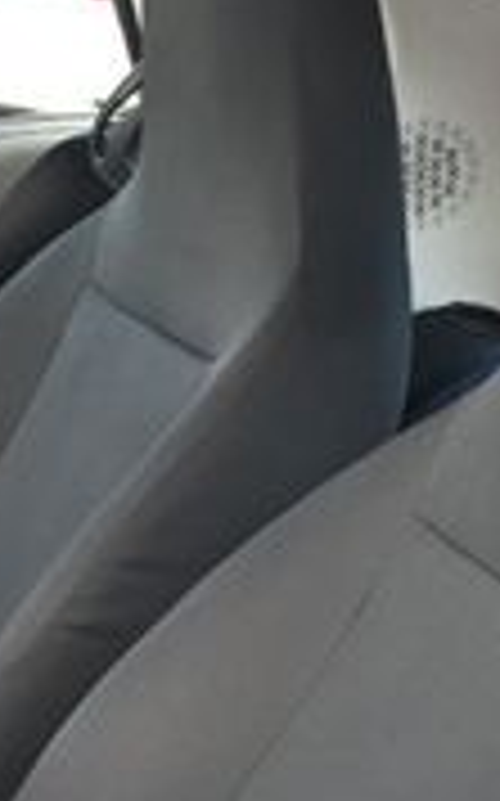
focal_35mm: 107
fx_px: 2335
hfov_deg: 11.8
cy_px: 792
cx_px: -216
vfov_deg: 19.0
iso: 560
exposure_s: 1/125
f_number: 3.8
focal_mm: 19.5
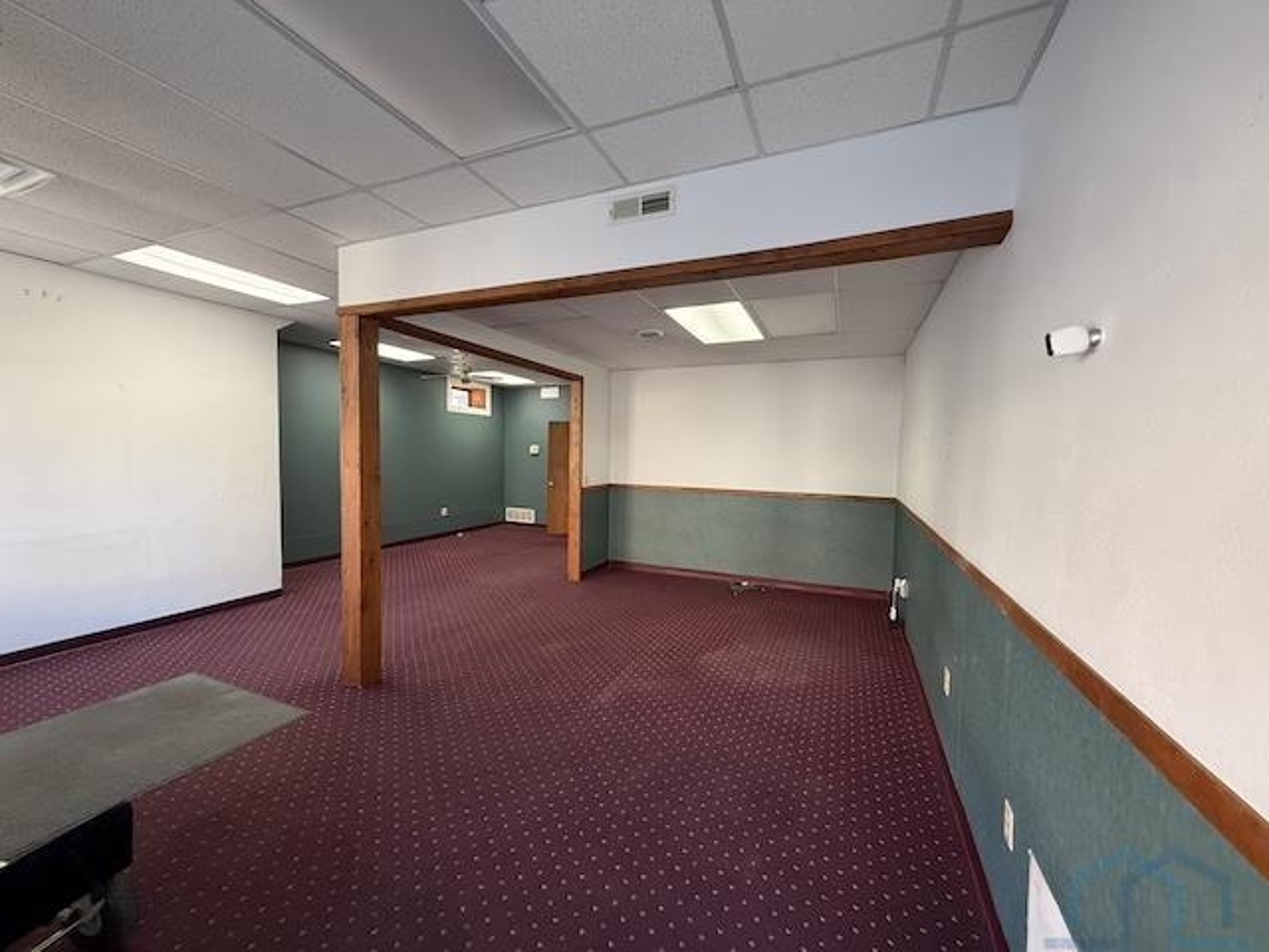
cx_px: 634
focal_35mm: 14
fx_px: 513
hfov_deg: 102.1
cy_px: 476
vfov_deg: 85.7
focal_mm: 2.22
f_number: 2.2
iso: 320
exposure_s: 1/120
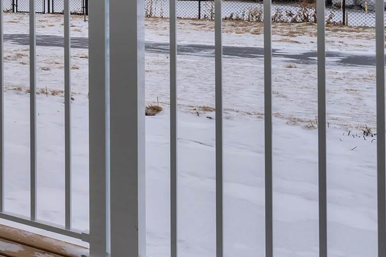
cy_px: -31
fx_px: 664
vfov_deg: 20.8
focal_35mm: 62
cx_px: -313
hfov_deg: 21.2
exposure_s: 1/200
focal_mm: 14
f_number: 7.1
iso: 200
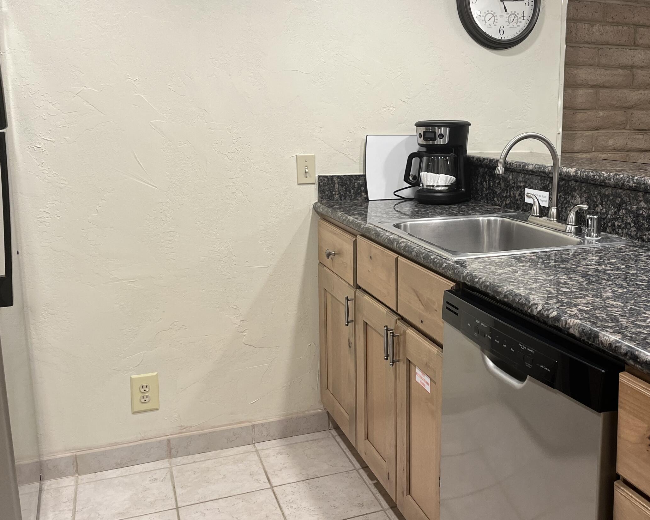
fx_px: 712
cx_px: 458
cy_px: 239
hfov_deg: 47.9
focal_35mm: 37
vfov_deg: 40.1
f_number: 1.6
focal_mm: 5.1
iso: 125
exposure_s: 1/120
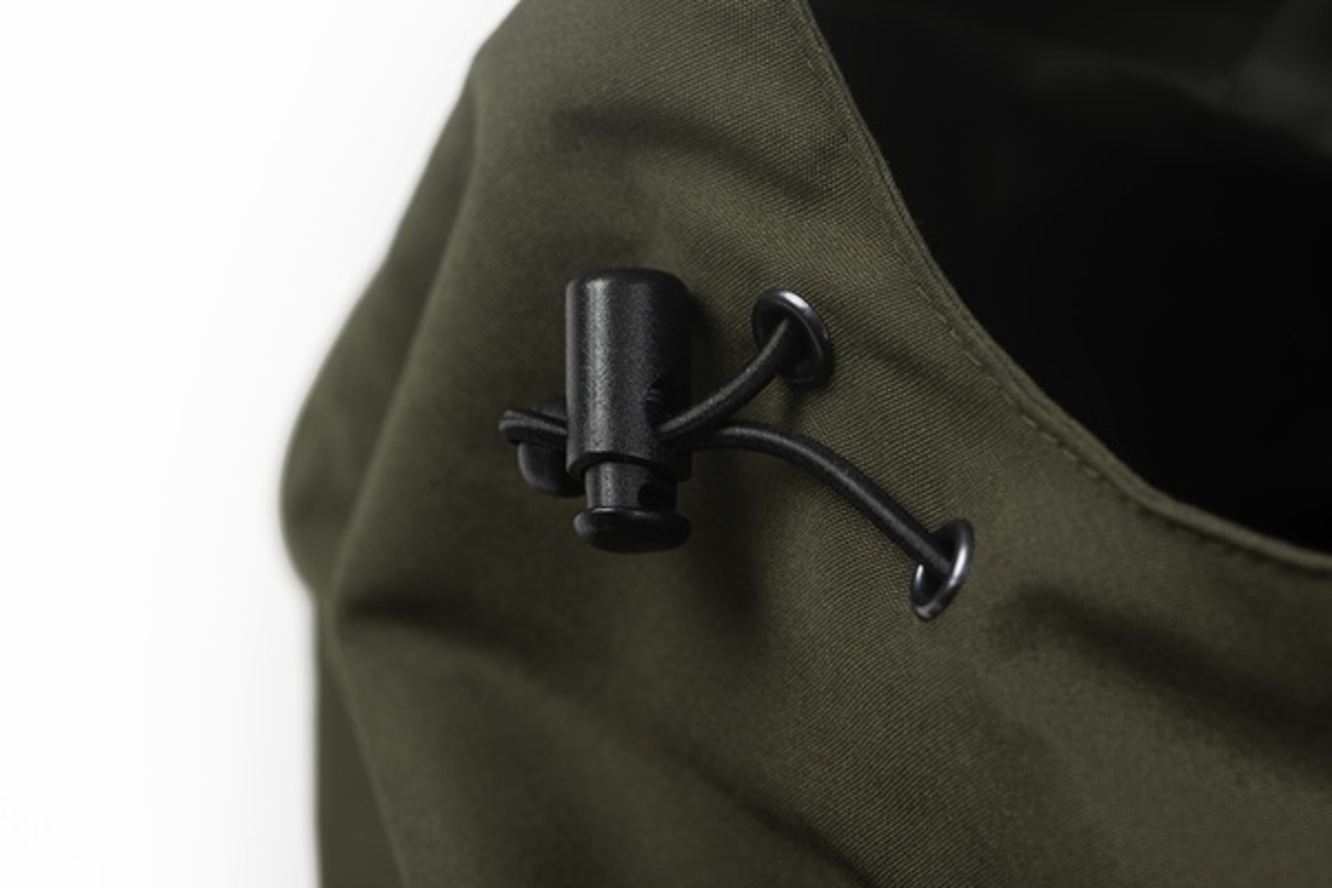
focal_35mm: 105
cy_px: 444
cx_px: 666
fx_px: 3885
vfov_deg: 13.0
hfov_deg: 19.5
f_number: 13
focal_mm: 105
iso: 100
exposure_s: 1/160
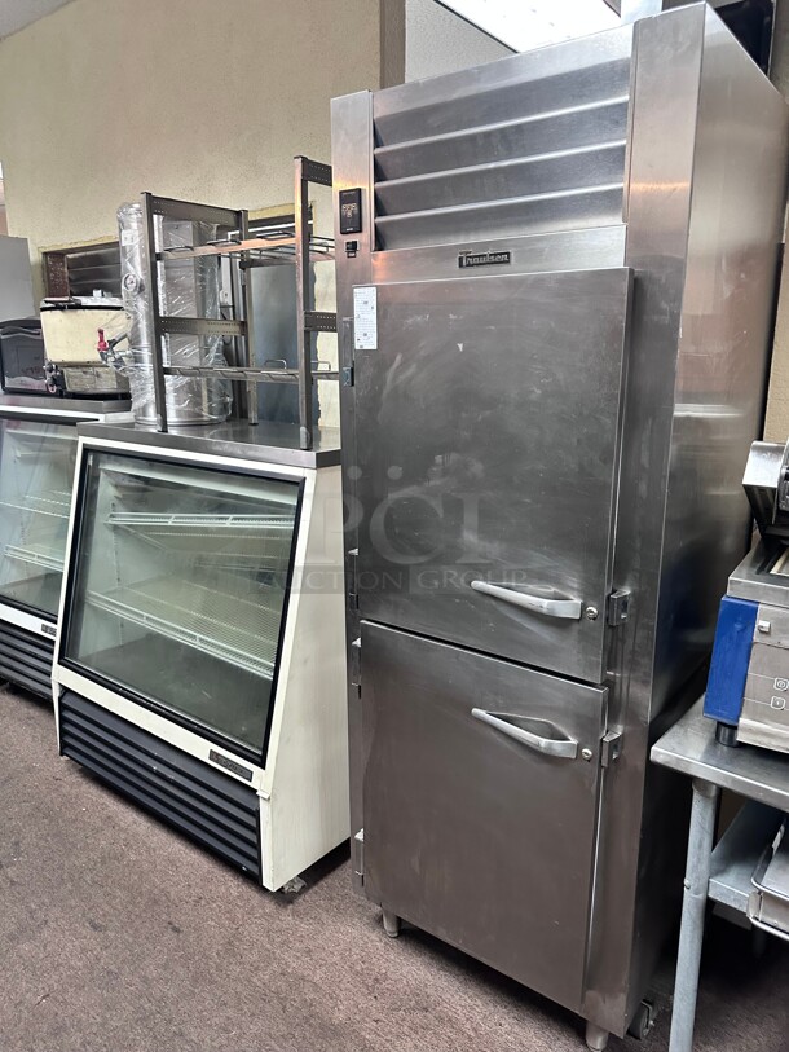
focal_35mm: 24
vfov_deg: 71.6
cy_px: 526
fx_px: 729
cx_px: 394
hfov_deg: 56.8
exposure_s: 1/60
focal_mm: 6.86
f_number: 1.78
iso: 500
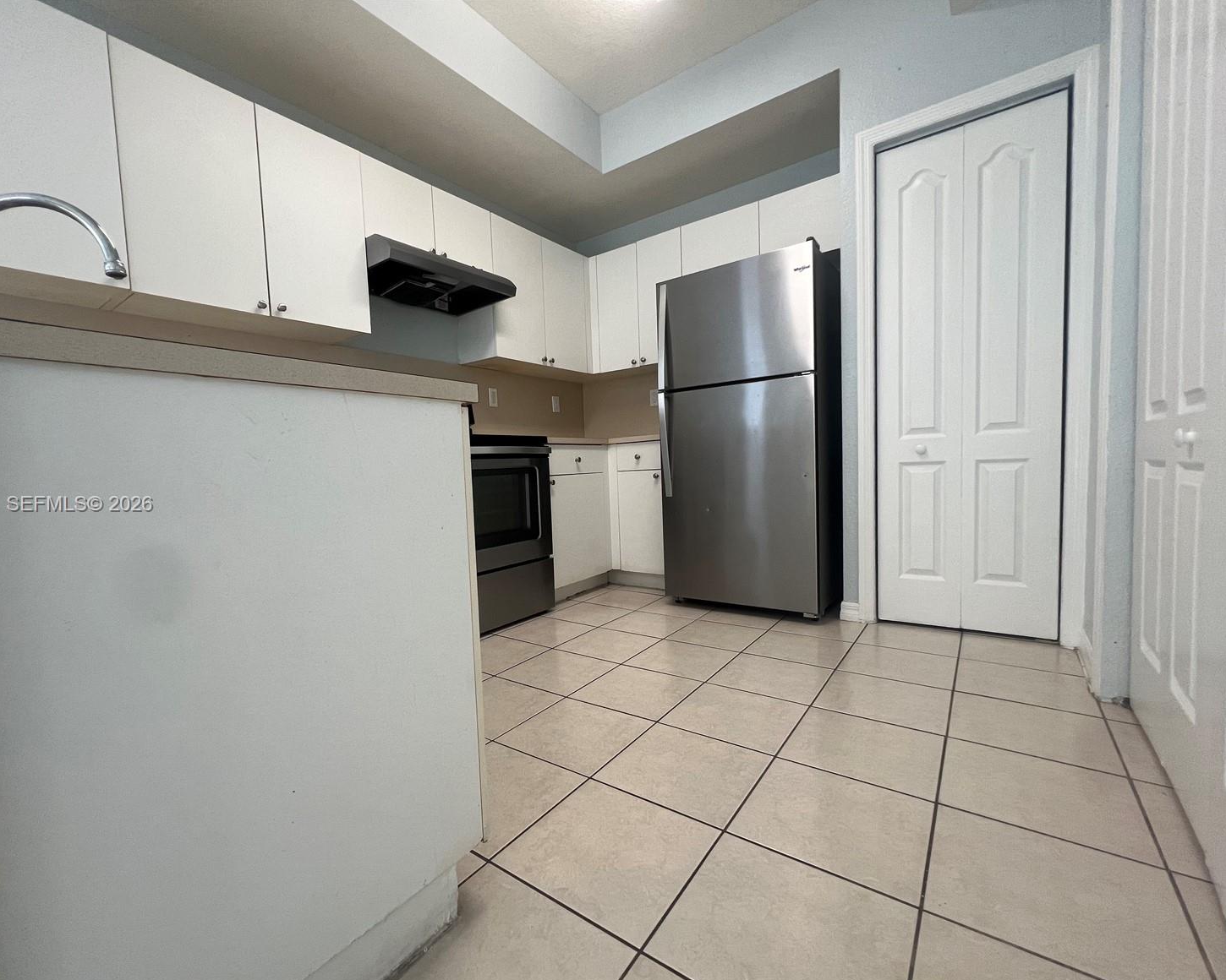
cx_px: 566
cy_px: 505
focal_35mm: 14
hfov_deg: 100.5
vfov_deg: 88.0
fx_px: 508
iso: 125
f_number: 1.8
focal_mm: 1.57
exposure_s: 1/102
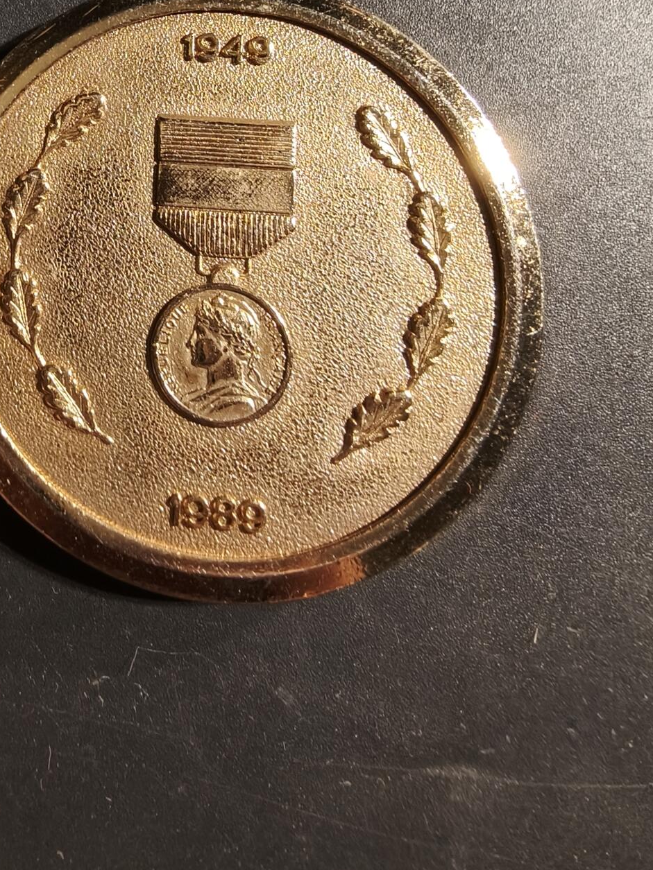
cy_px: 340
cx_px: 214
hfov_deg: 42.3
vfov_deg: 54.9
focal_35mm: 33
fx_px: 830
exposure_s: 1/100
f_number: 2
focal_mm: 2.32
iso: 160
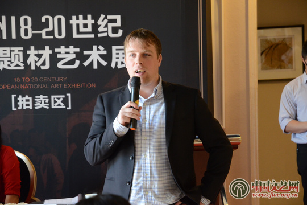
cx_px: 152
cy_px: 103
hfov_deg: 16.8
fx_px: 1040
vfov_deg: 11.2
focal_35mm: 122
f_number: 5.6
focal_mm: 80
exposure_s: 1/30
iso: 2000
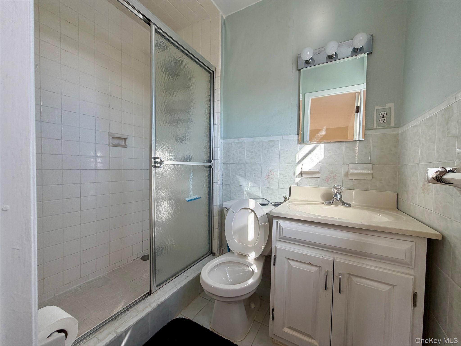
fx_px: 186
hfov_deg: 102.1
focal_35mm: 14
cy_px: 173
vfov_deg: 85.7
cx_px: 230
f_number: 2.2
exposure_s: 1/121
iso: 80
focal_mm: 2.22
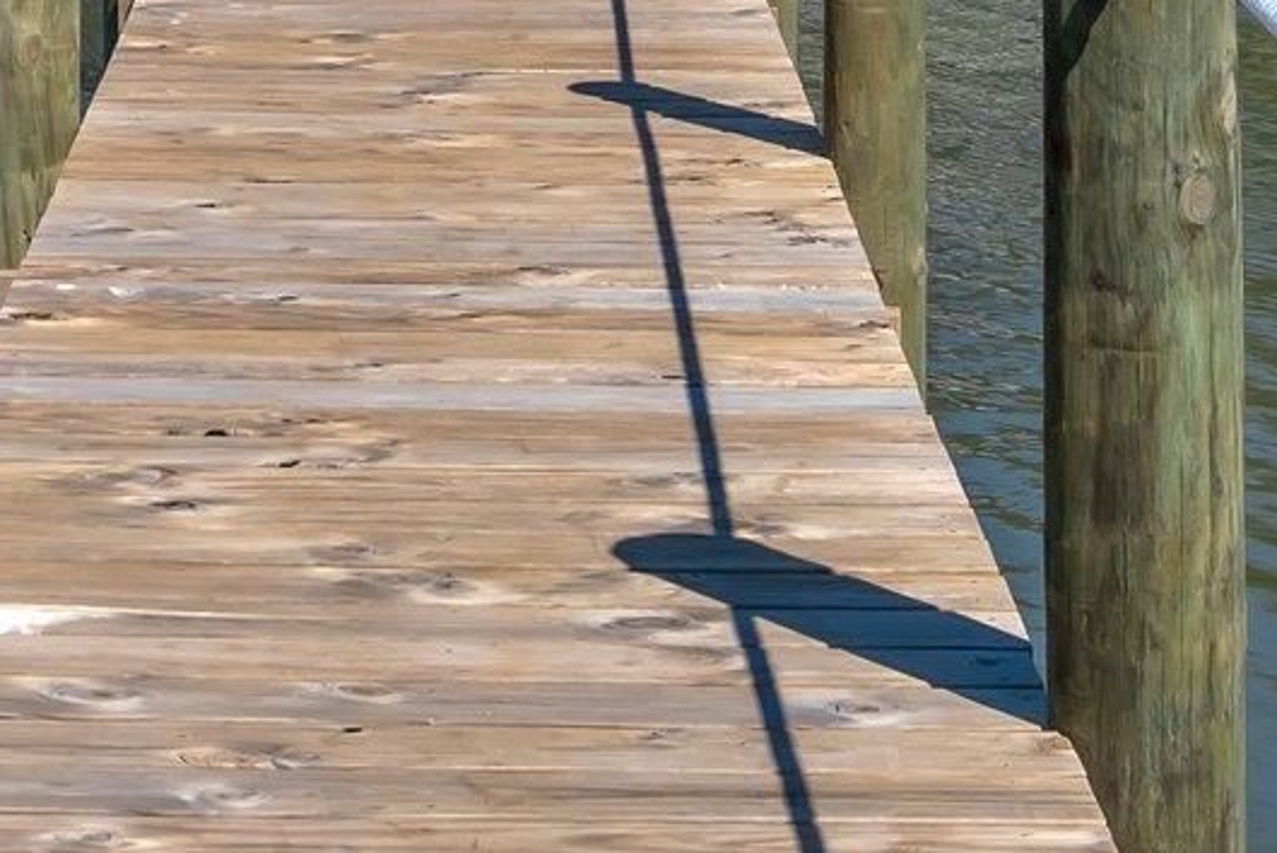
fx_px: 4933
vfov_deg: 9.4
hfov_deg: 14.7
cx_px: 243
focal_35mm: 139
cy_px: -673
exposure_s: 1/2200
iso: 400
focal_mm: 24
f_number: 8
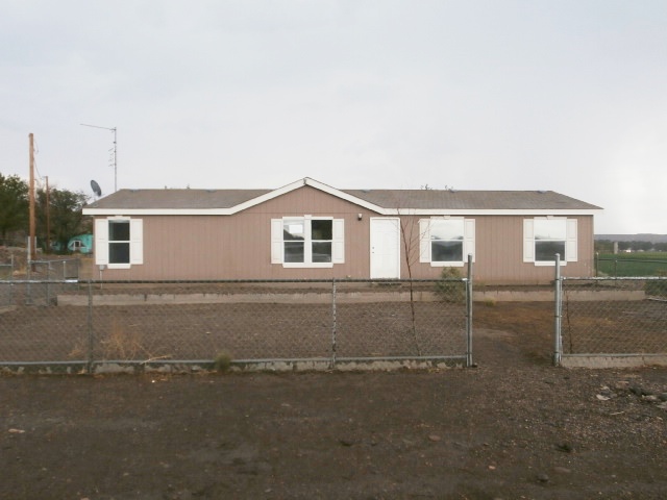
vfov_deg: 46.8
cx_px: 334
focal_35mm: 30
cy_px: 250
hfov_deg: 60.0
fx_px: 578
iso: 100
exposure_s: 1/250
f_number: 3.5
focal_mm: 5.36
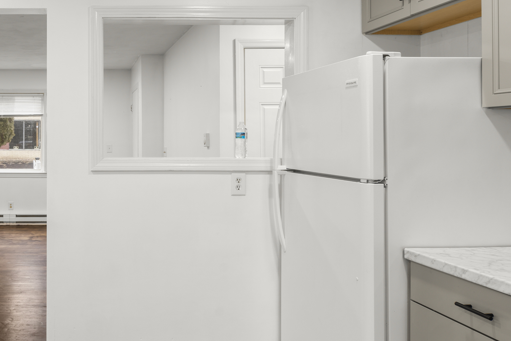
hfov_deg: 53.9
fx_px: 454
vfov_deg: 40.9
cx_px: 88
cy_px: 132
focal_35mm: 32
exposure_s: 1/1.25
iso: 200
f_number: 9
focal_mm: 16
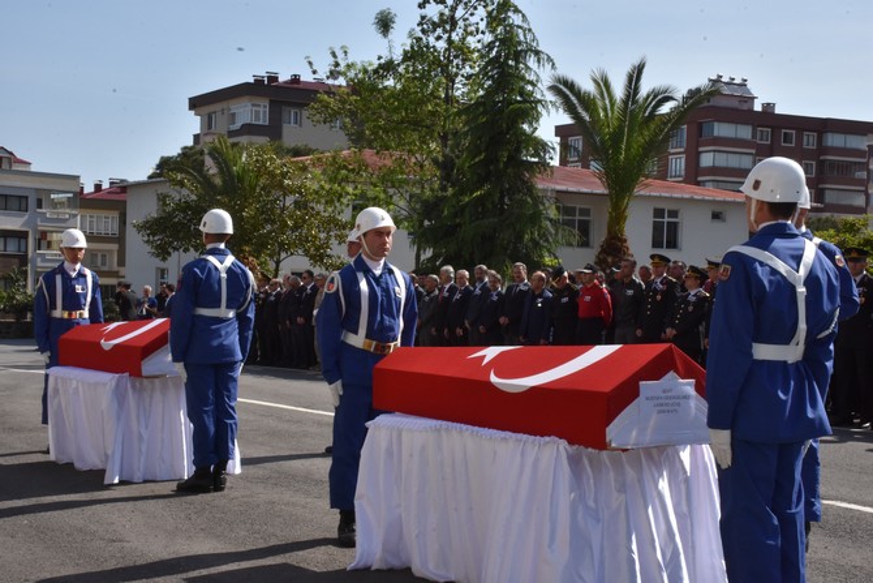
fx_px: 1382
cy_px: 292
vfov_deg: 23.8
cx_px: 436
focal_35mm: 57
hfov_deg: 35.0
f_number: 25
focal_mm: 38
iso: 800
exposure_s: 1/250
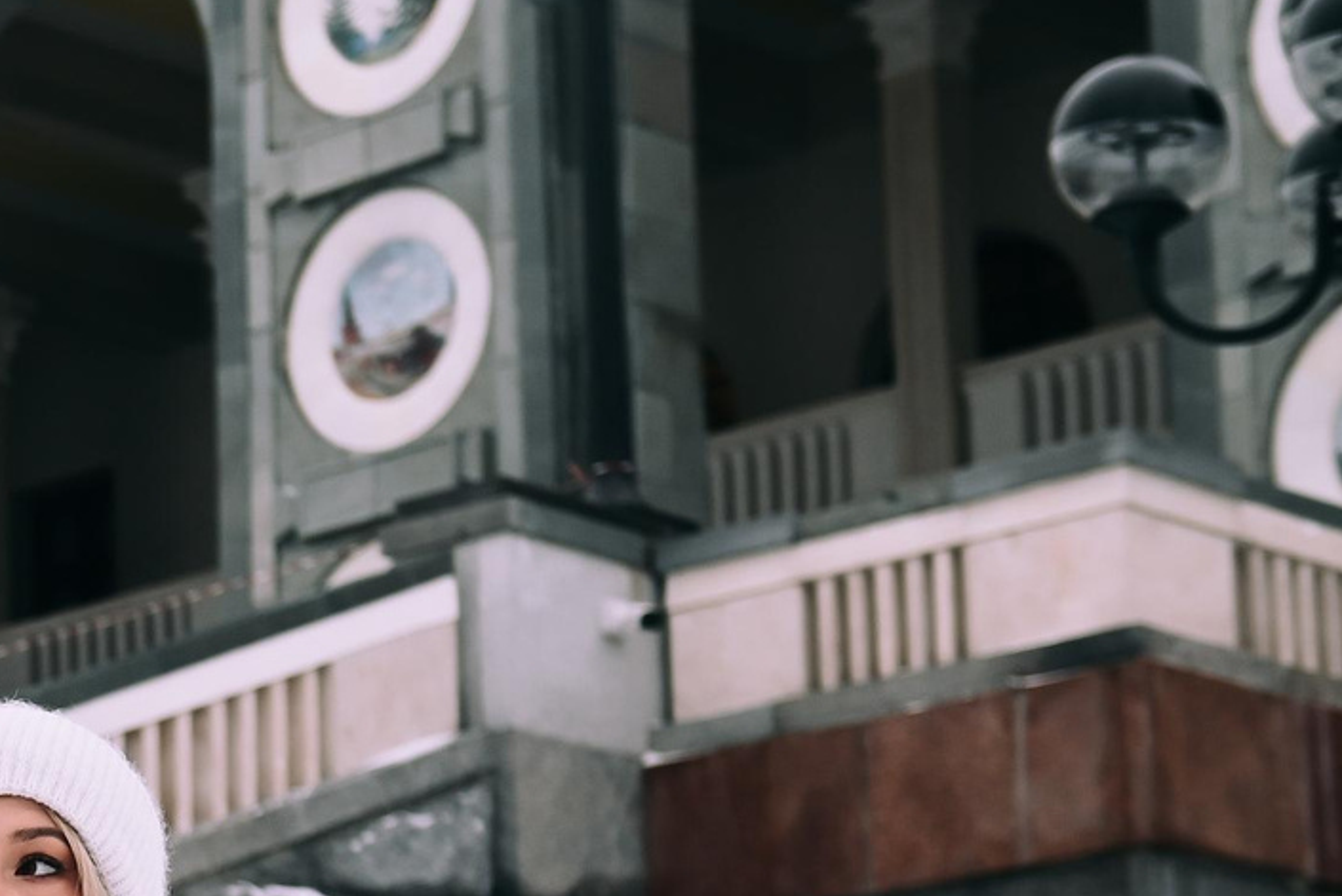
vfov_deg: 9.8
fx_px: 5147
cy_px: 1101
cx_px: -653
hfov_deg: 14.0
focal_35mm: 138
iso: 79
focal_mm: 38
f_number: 4
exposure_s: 1/250
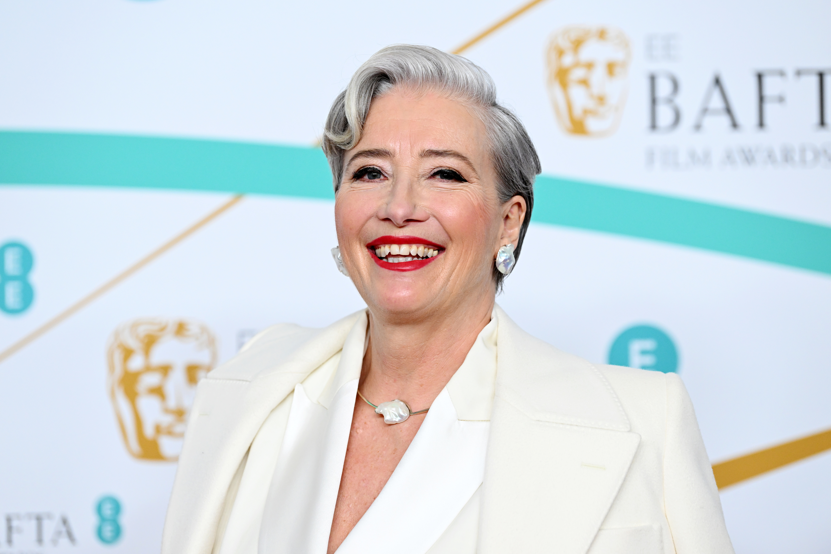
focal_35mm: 180
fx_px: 4155
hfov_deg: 11.4
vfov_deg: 7.6
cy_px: 277
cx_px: 416
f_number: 4
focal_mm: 180
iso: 2000
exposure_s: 1/640
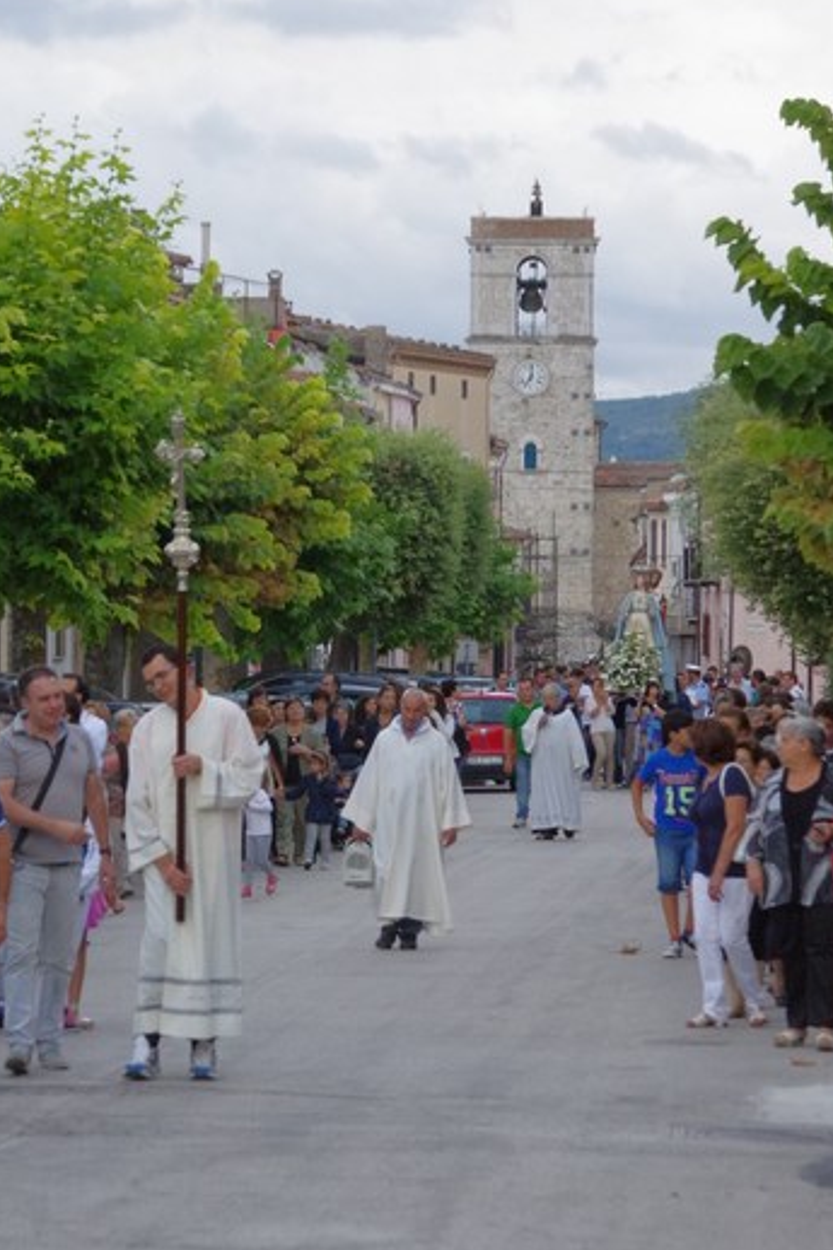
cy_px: 804
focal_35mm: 184
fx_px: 6390
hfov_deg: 7.5
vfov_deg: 11.2
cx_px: 324
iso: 1600
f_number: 8
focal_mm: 85
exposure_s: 1/250
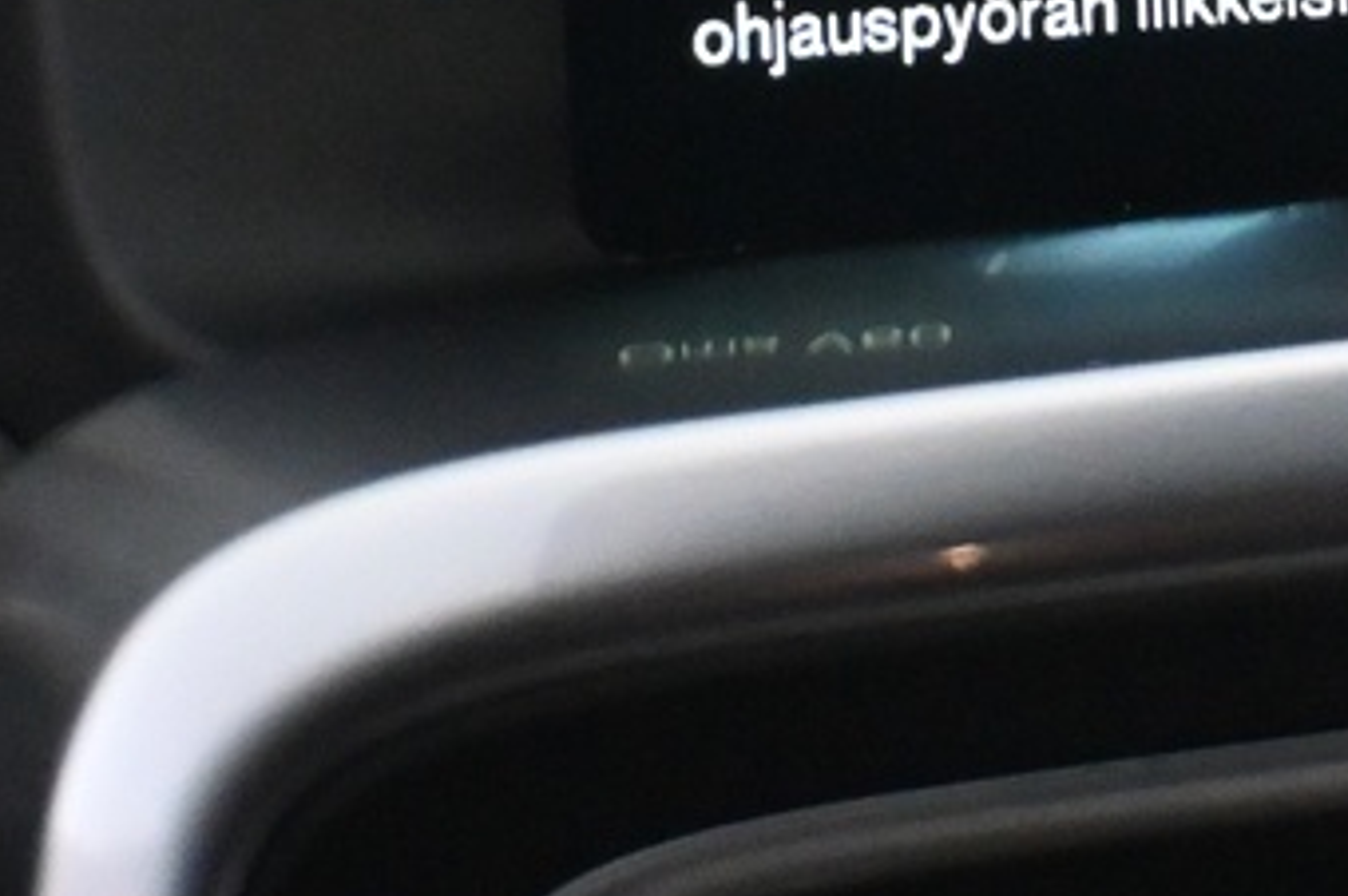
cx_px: 1653
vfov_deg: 5.4
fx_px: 9366
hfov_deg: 8.1
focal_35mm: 250
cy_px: -963
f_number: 5.3
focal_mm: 35
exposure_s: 1/60
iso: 4500
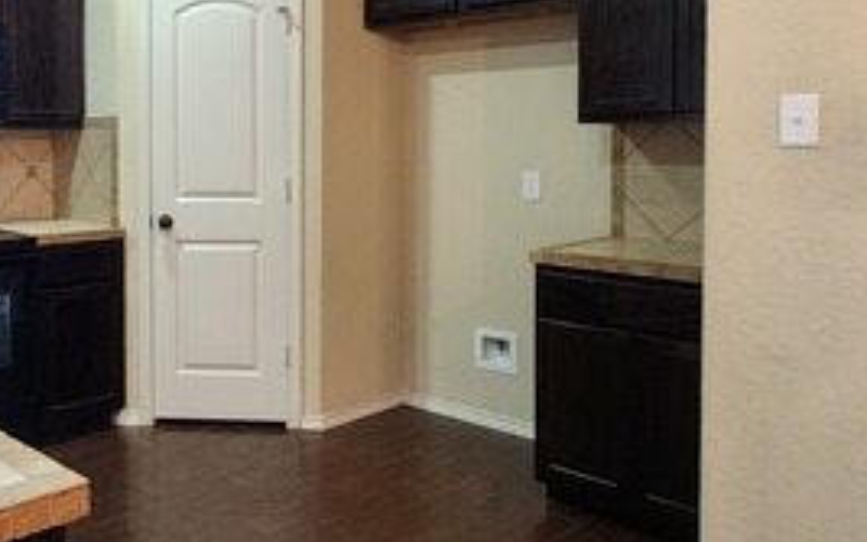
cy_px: 182
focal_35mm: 33
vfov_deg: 37.9
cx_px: 175
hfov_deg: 54.2
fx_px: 780
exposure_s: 1/30
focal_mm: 2.2
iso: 320
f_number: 2.2
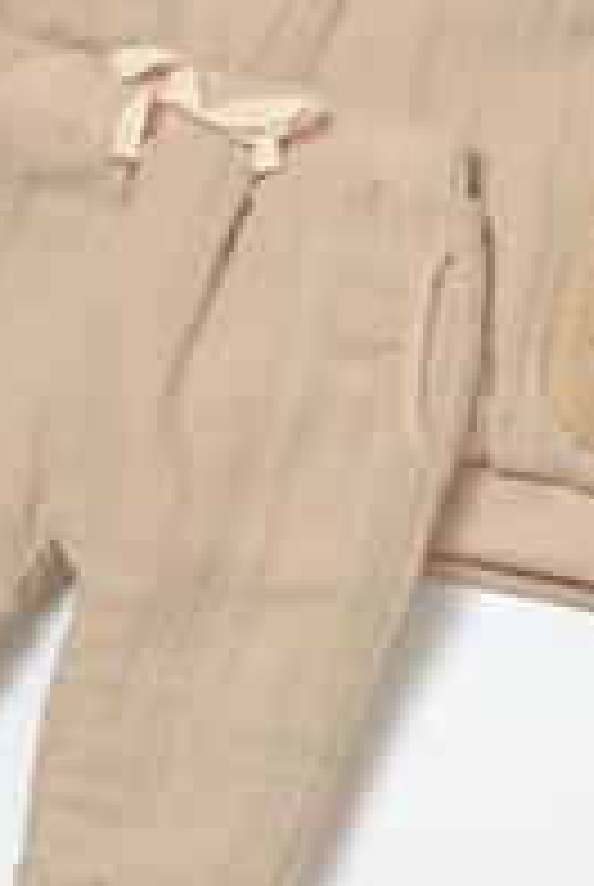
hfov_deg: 8.9
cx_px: 446
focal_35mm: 155
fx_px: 3823
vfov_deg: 13.2
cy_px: 414
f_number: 9
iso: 125
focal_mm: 34.3
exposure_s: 1/125
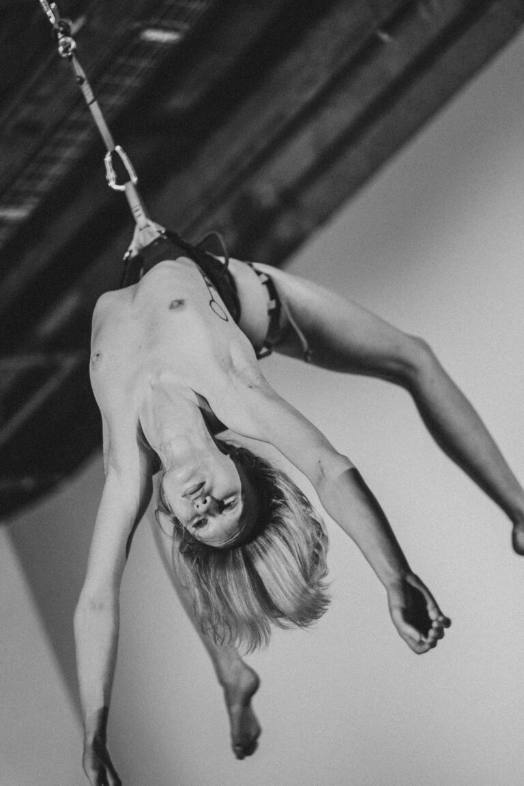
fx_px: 1834
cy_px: 393
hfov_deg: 16.3
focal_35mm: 84
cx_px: 262
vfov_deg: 24.2
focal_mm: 56
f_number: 1.2
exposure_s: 1/160
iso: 640
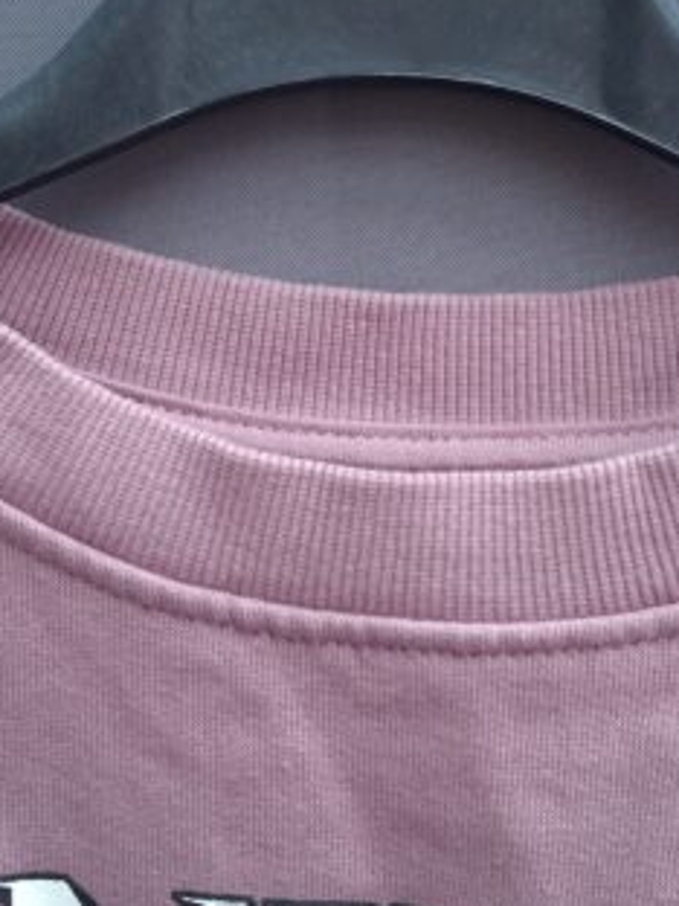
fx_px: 1543
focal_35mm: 59
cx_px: 340
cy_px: 340
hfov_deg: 24.8
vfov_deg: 32.5
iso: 320
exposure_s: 1/100
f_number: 1.8
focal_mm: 5.54
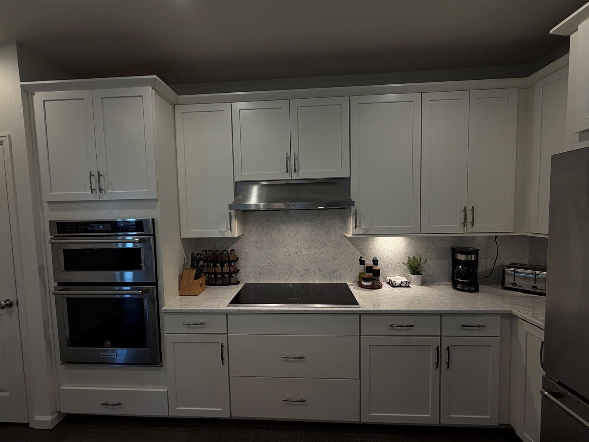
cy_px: 227
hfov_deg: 98.2
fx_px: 255
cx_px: 290
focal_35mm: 15
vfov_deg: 81.7
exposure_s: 1/120
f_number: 2.2
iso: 125
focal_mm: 2.22
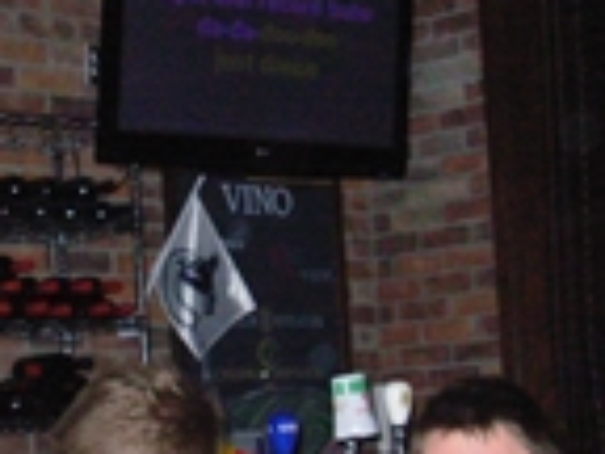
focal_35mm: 127
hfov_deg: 15.5
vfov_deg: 11.7
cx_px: 176
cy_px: 198
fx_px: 2220
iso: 200
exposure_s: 1/128
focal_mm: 6.3
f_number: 2.9
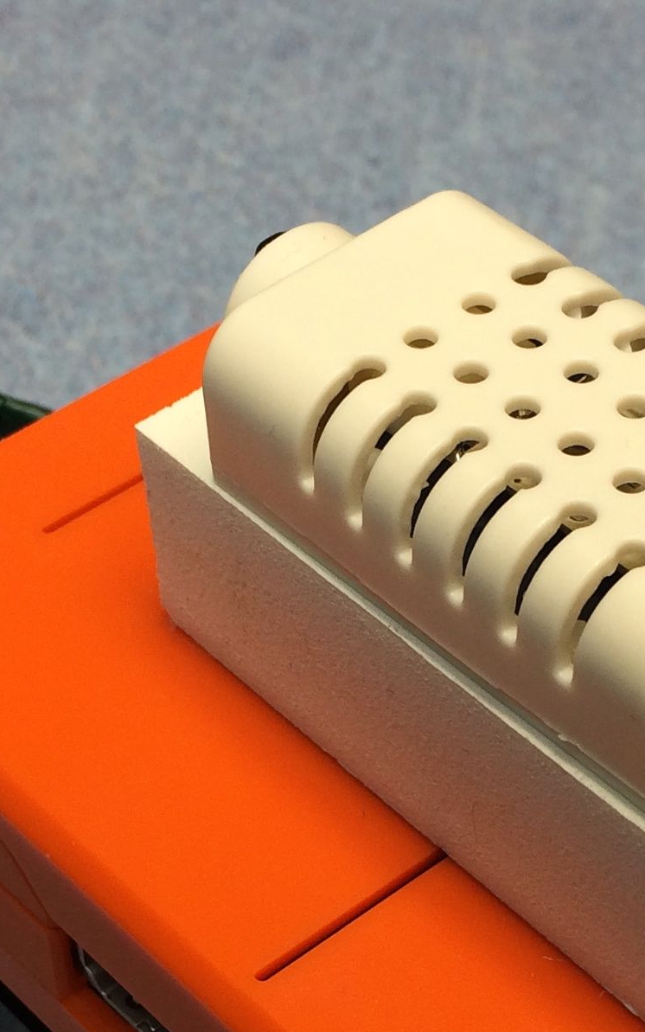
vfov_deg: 23.1
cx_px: 378
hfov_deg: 15.0
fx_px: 2446
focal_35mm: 87
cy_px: 975
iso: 50
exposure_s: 1/120
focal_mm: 4.12
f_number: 2.2
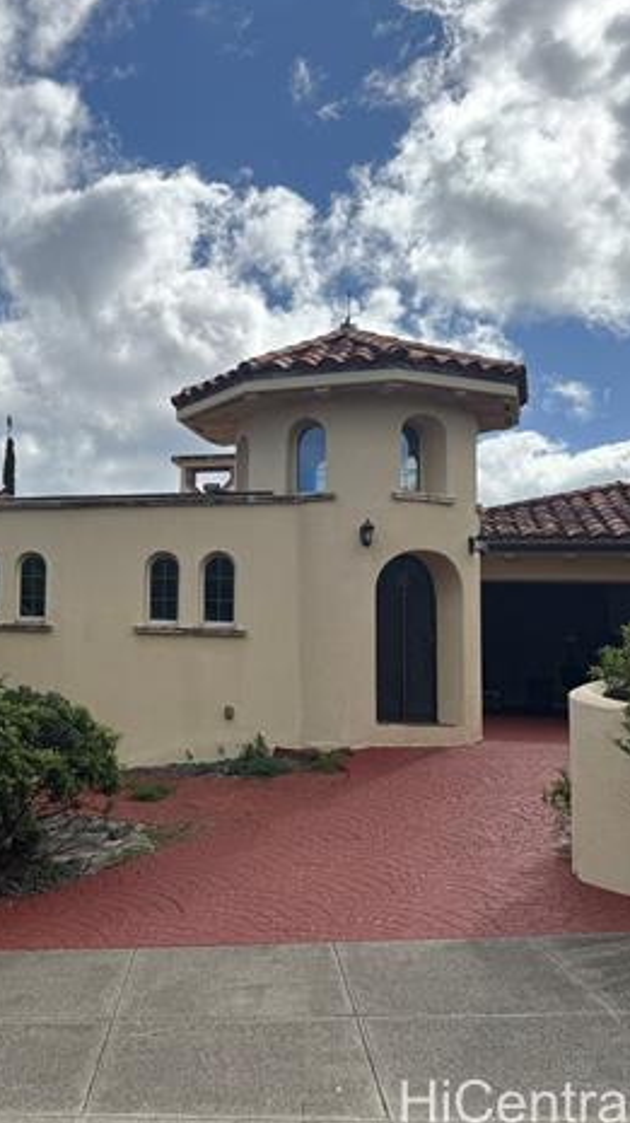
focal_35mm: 36
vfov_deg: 55.3
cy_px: 546
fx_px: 1071
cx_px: -17
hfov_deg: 30.2
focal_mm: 6.76
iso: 80
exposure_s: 1/12346
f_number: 1.78
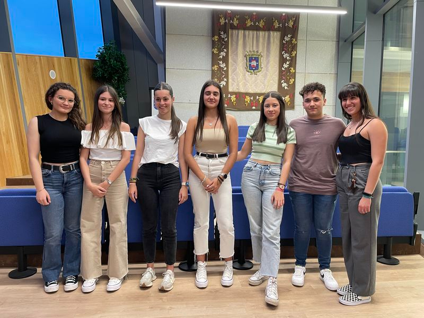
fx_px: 318
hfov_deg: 67.3
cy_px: 159
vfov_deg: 53.1
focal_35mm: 26
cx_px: 212
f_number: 1.6
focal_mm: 4.2
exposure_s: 1/50
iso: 160
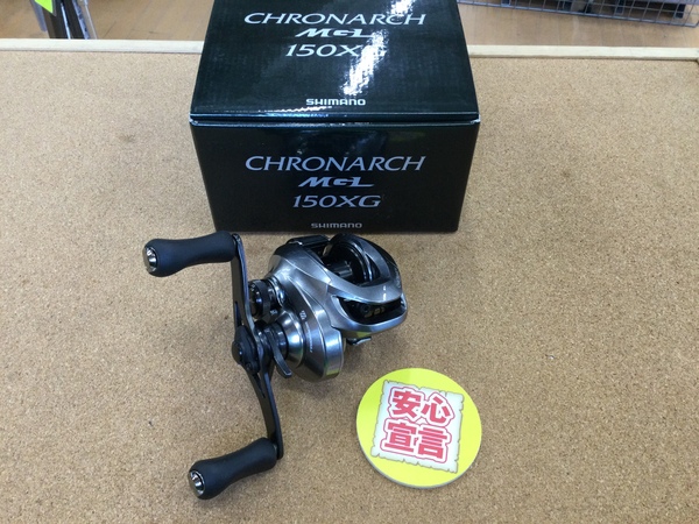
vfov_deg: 45.4
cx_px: 350
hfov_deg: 58.4
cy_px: 262
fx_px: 626
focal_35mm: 31
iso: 40
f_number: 2.4
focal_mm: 3.3
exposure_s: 1/30
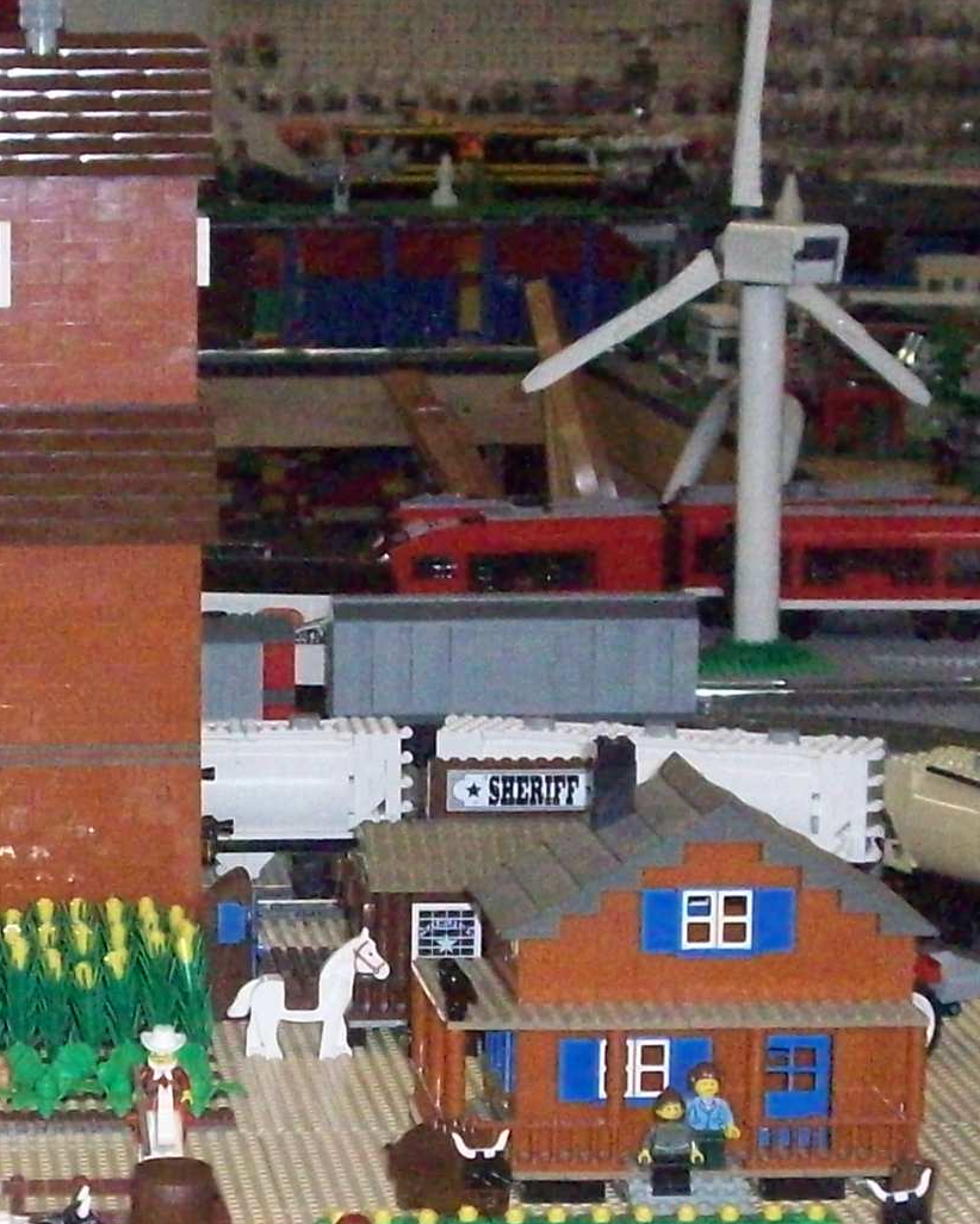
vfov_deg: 14.4
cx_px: 26
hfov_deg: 11.5
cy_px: 945
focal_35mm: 133
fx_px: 4821
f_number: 3.4
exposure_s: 1/161
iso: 800
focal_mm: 9
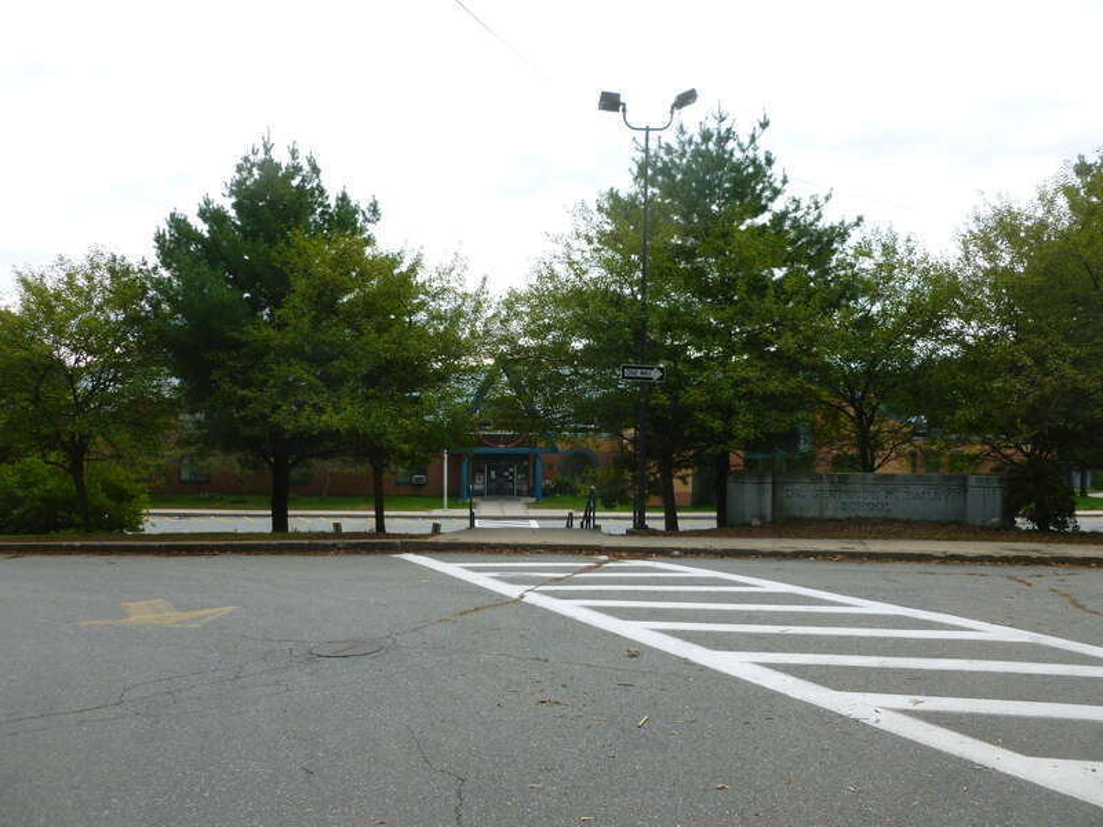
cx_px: 552
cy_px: 414
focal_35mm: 28
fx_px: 892
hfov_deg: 63.4
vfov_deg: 49.7
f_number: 3.3
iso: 100
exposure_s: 1/400
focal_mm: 5
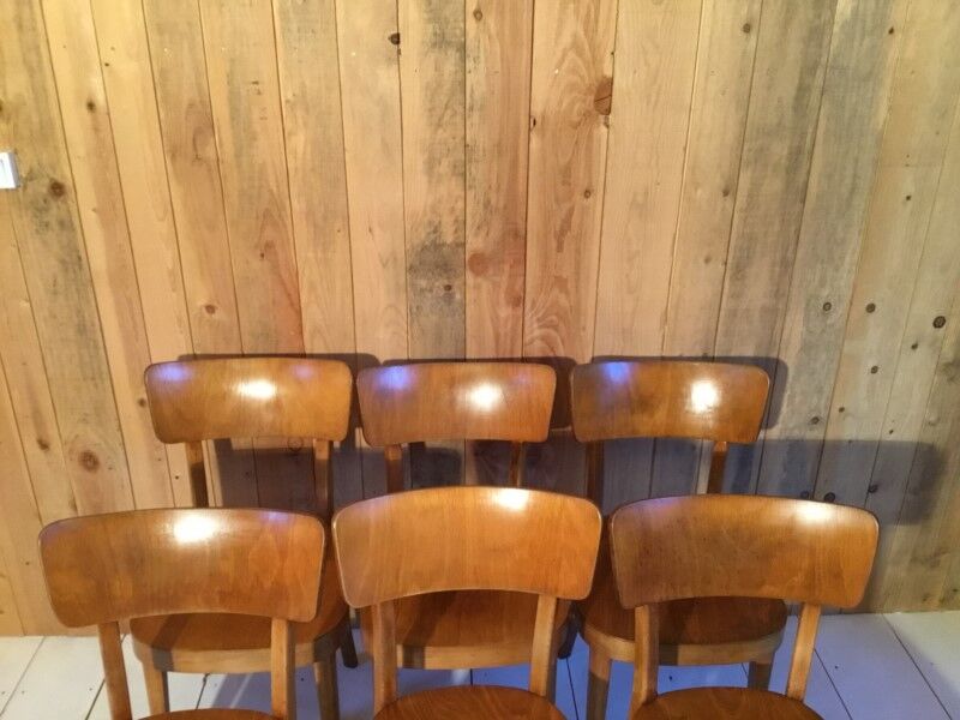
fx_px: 860
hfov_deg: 58.4
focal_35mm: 31
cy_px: 360
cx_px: 480
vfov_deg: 45.4
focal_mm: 3.3
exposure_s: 1/25
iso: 200
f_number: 2.4
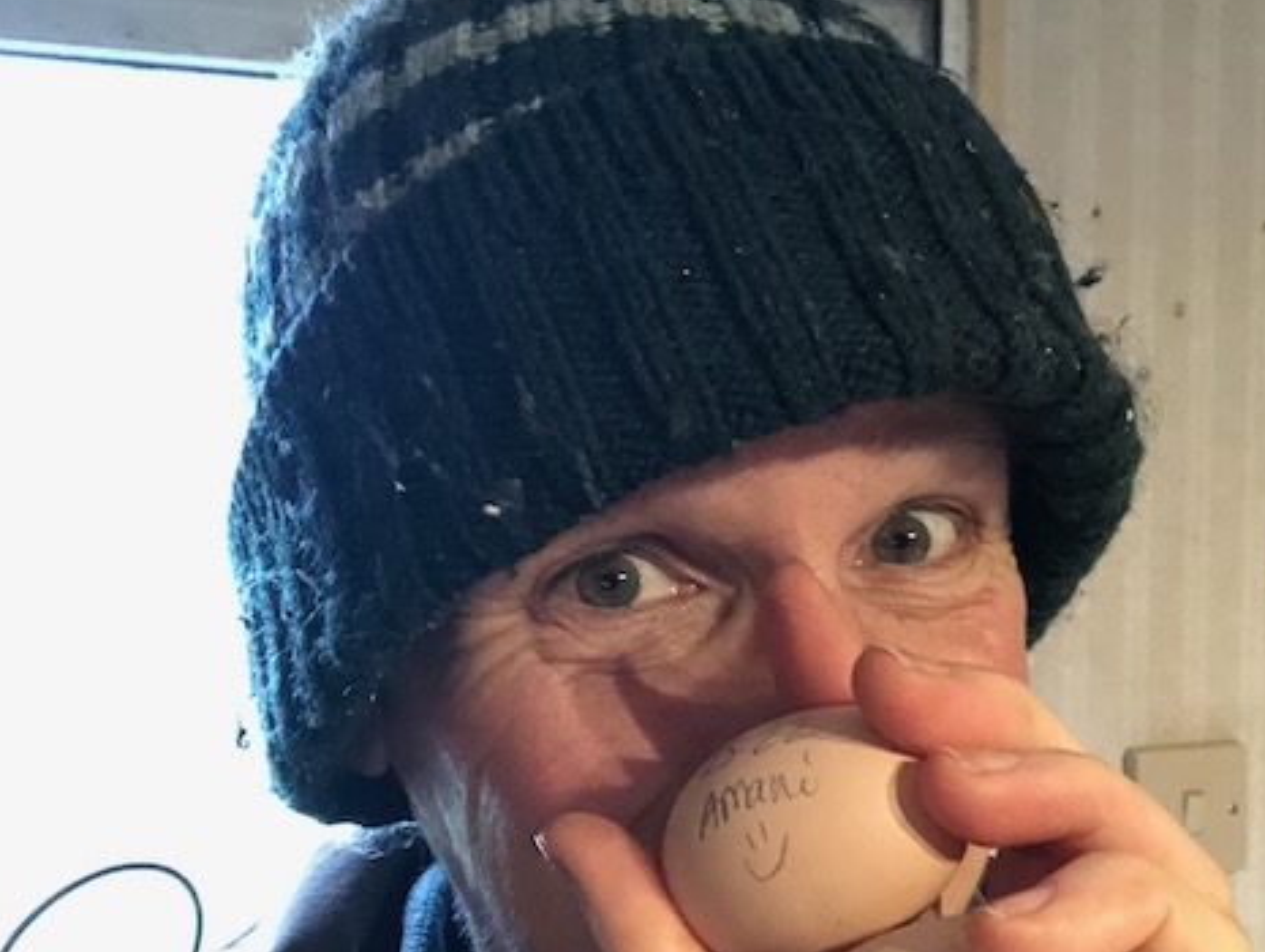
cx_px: 819
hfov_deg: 42.4
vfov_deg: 32.7
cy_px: 611
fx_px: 1610
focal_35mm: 44
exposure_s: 1/17
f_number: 2.2
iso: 800
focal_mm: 2.87
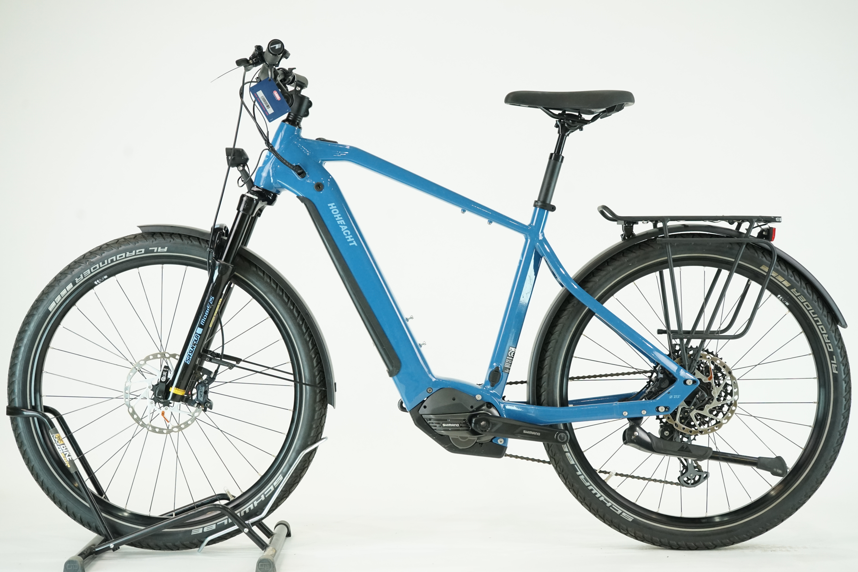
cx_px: 429
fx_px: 1335
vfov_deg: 24.2
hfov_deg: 35.6
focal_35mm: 56
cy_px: 286
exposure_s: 1/200
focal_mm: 56
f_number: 6.3
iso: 2500
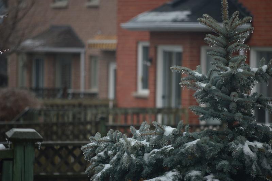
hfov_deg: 6.9
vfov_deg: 4.6
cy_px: 90
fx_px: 2265
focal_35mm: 300
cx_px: 136
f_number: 5.6
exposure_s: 1/25
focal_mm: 200
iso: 100
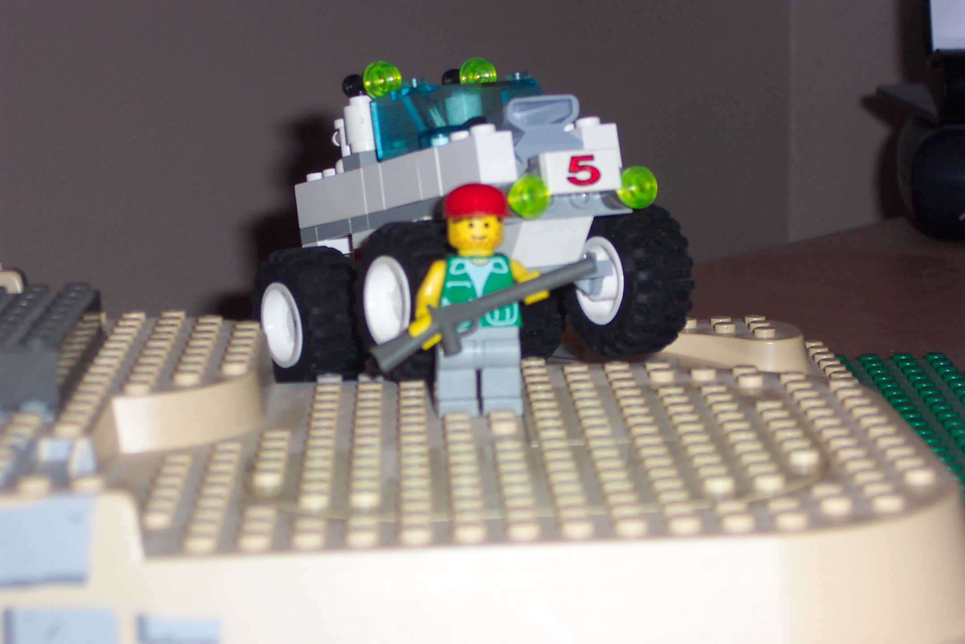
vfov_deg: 13.6
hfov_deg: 20.2
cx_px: 482
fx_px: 2707
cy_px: 322
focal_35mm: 101
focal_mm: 21.3
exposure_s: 1/90
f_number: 4.8
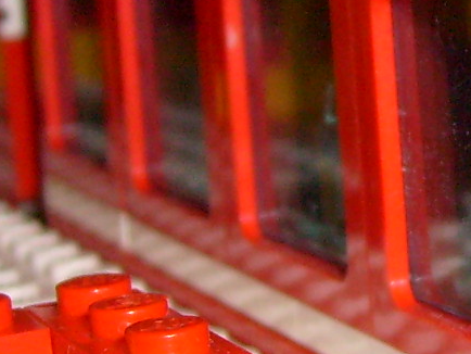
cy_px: 114
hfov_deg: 11.7
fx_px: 2246
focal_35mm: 165
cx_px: 601
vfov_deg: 9.0
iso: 100
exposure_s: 1/45
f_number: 2.8
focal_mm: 5.8
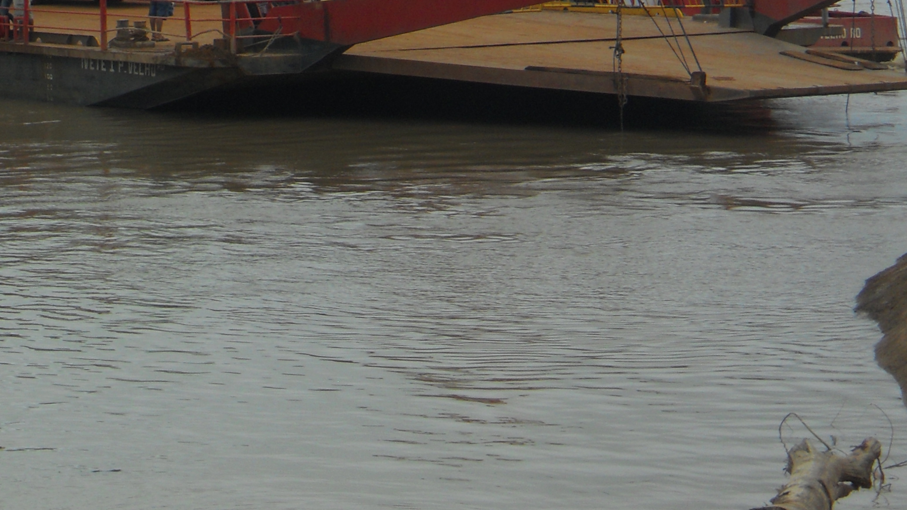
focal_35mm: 155
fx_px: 3727
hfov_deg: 13.7
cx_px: 80
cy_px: -139
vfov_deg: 7.7
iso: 80
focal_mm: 13.2
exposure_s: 1/320
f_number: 4.4
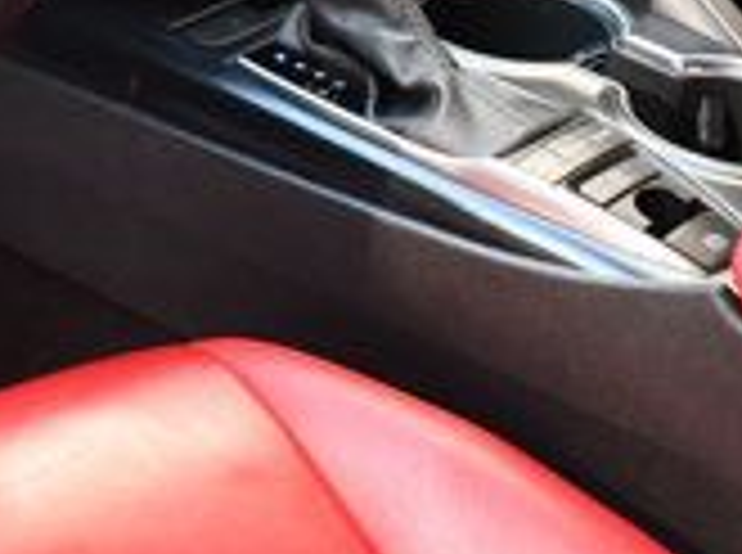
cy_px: -106
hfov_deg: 17.8
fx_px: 2160
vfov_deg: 14.2
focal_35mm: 101
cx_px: -301
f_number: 3.5
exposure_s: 1/125
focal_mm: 18
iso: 1400
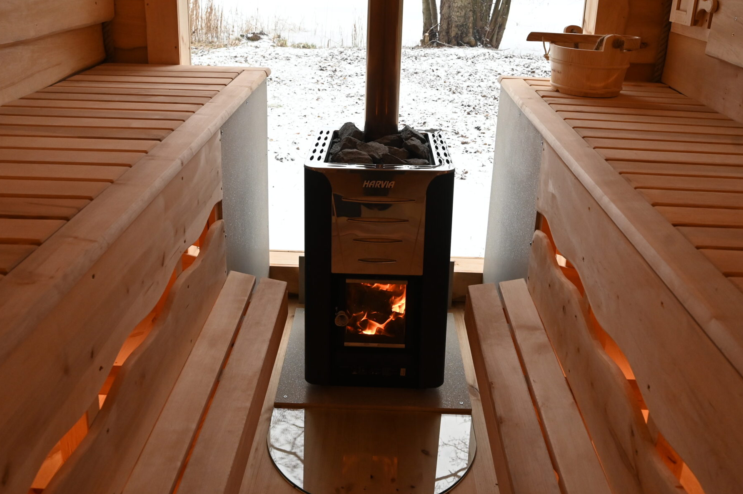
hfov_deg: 57.3
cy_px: 163
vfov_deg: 39.4
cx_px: 377
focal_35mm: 33
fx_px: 681
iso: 2000
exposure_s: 1/160
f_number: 5.6
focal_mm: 23
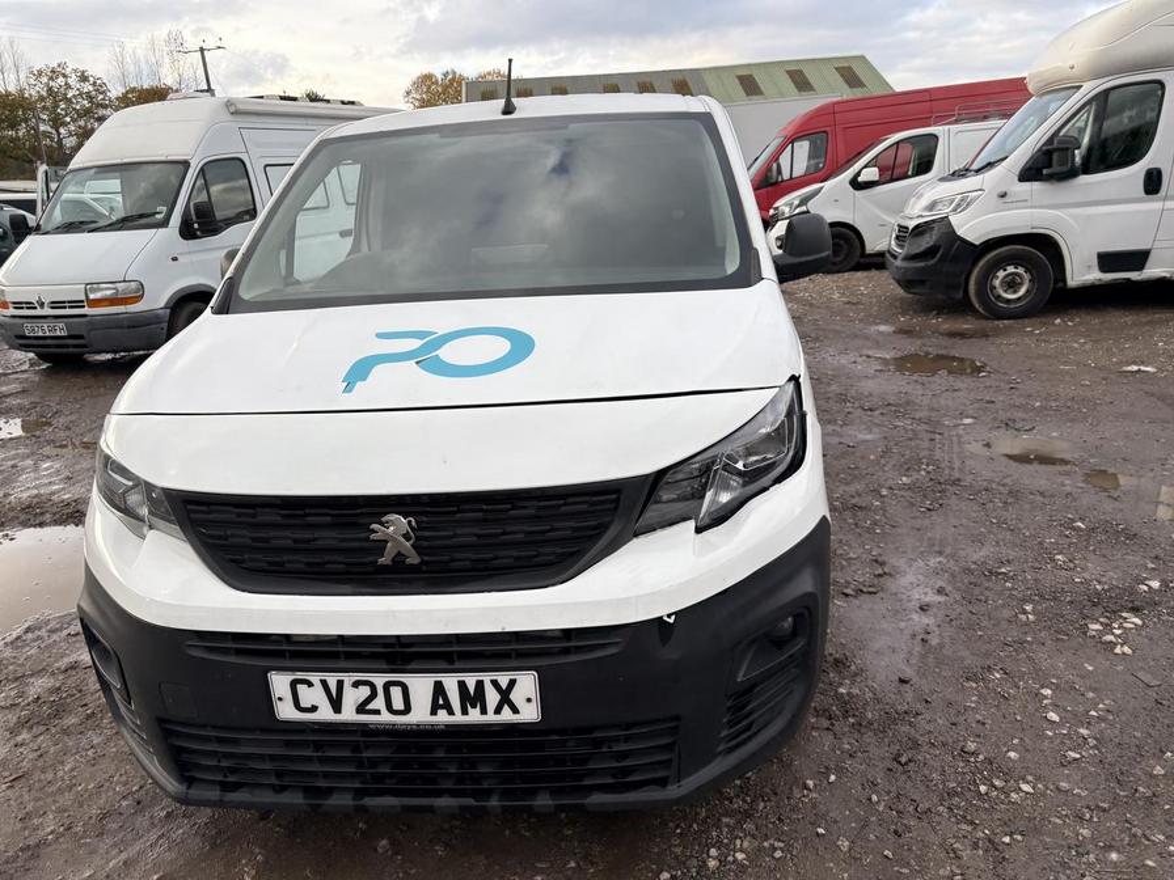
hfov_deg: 67.3
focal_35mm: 26
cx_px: 587
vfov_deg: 53.1
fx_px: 882
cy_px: 440
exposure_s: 1/571
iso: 50
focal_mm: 5.96
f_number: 1.6
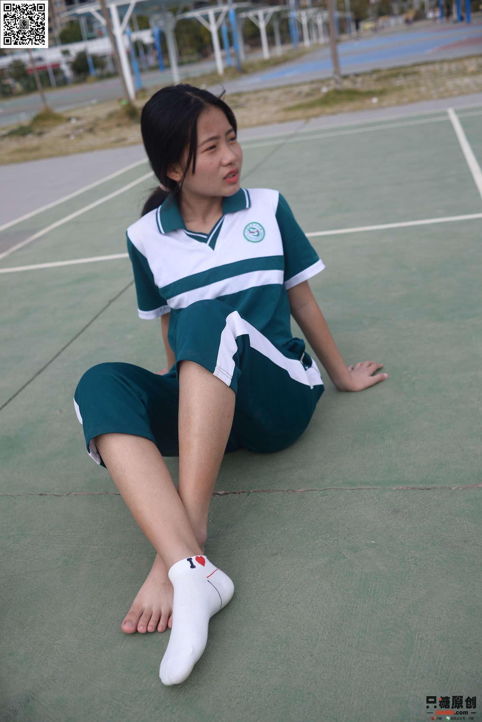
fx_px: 702
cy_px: 361
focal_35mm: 35
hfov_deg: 37.9
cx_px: 241
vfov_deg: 54.4
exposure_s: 1/1000
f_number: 5.6
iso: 160
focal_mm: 35
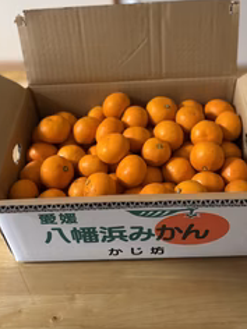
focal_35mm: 44
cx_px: 138
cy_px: 138
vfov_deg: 42.8
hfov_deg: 32.8
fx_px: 419
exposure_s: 1/50
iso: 320
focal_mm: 5.96
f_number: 1.6
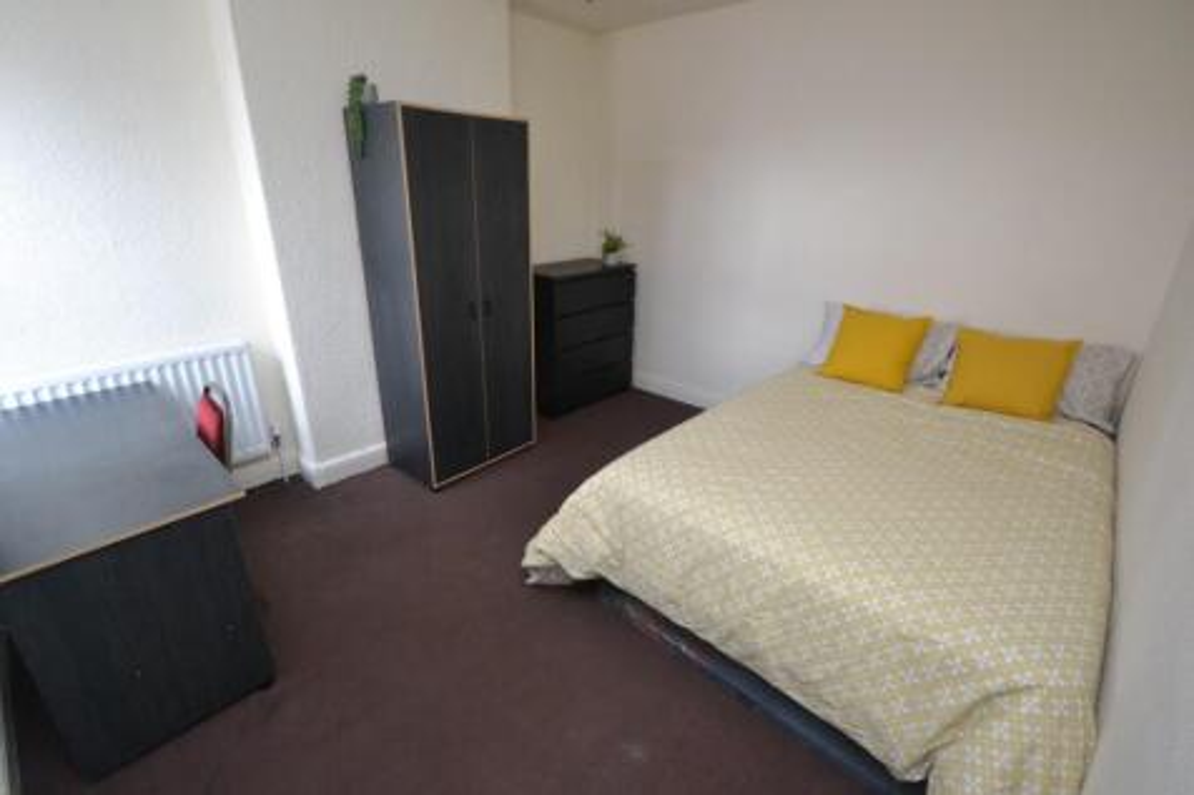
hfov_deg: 100.4
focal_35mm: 15
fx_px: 497
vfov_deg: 77.3
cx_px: 597
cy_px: 398
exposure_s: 1/20
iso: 1600
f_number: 8
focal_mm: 10
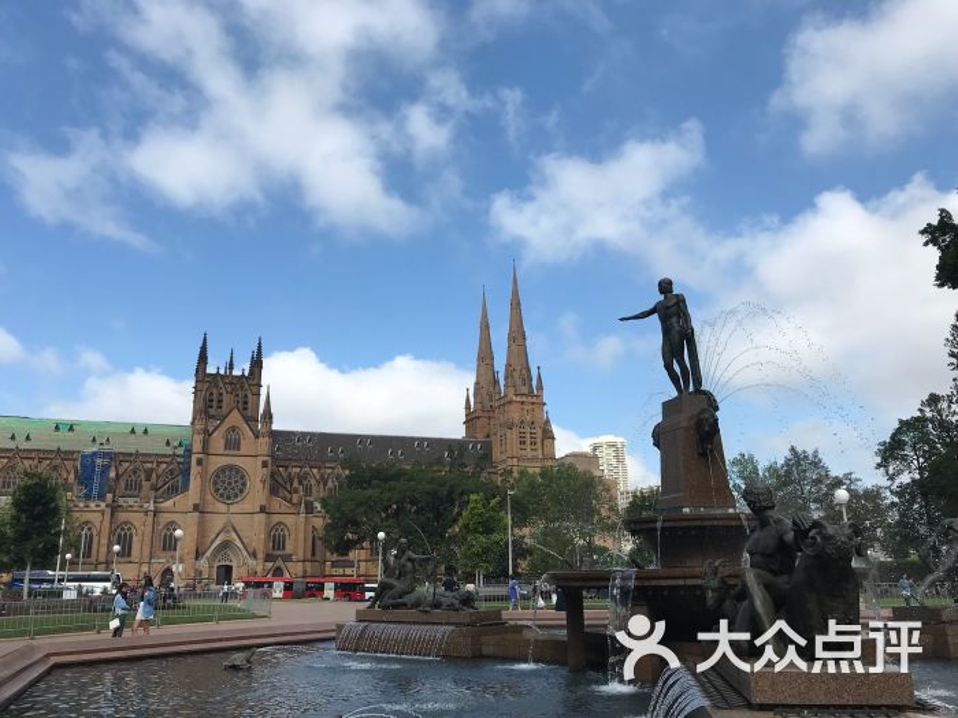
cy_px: 359
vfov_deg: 49.7
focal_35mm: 28
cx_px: 479
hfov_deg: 63.4
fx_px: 775
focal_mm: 3.99
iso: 20
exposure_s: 1/2817
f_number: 1.8
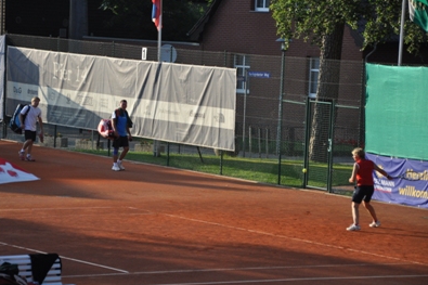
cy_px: 146
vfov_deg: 7.7
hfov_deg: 11.5
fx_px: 2122
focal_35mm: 179
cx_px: 194
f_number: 5.6
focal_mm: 105
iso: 640
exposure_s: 1/1000
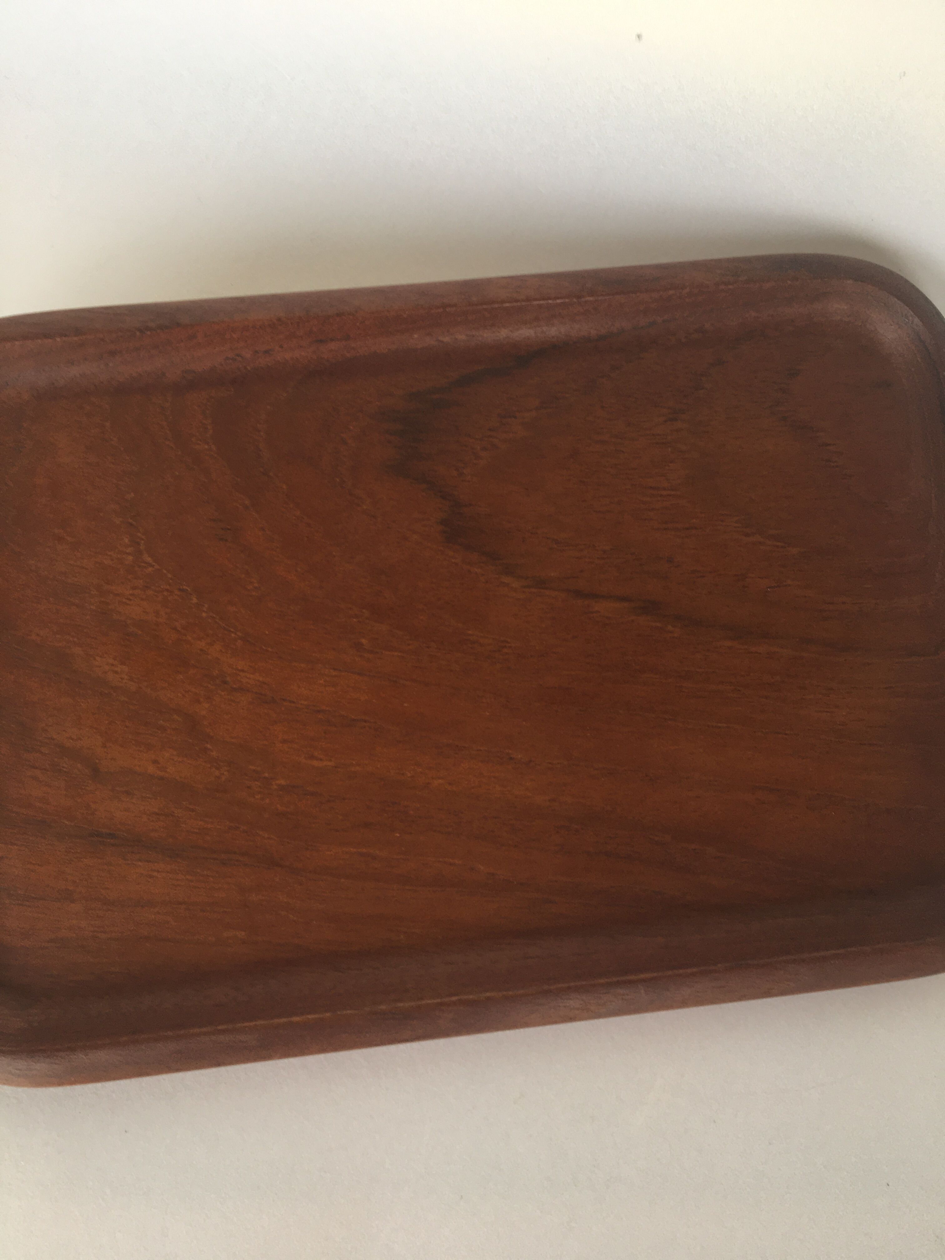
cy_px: 630
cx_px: 472
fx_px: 1056
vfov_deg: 61.7
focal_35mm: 29
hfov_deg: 48.2
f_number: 2.2
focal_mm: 4.15
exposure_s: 1/50
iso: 32
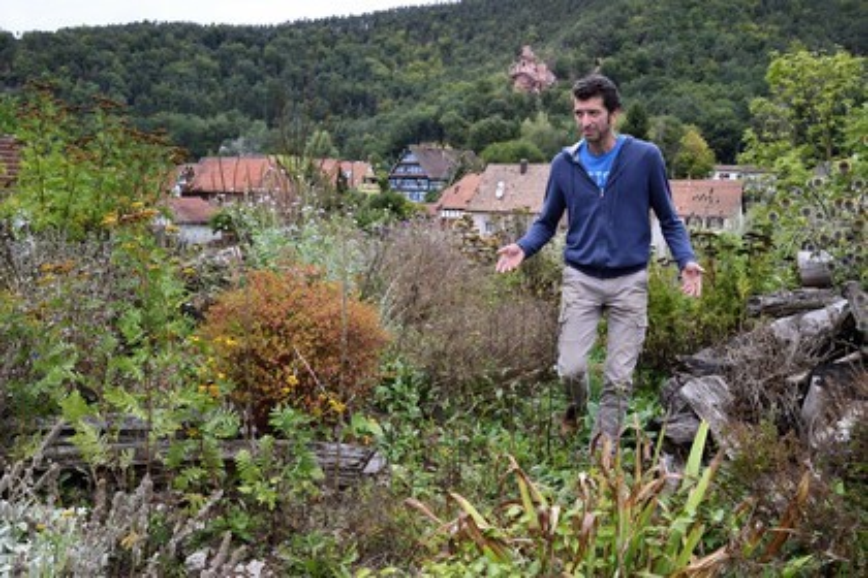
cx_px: 434
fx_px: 771
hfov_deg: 58.7
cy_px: 289
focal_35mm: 32
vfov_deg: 41.1
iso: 800
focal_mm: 32
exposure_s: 1/125
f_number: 18
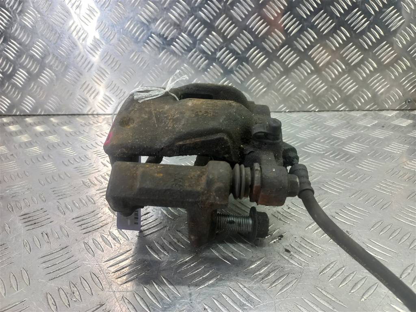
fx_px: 300
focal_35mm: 25
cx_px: 208
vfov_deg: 54.9
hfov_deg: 69.4
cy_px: 156
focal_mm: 4.6
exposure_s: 1/50
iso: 100
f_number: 1.8
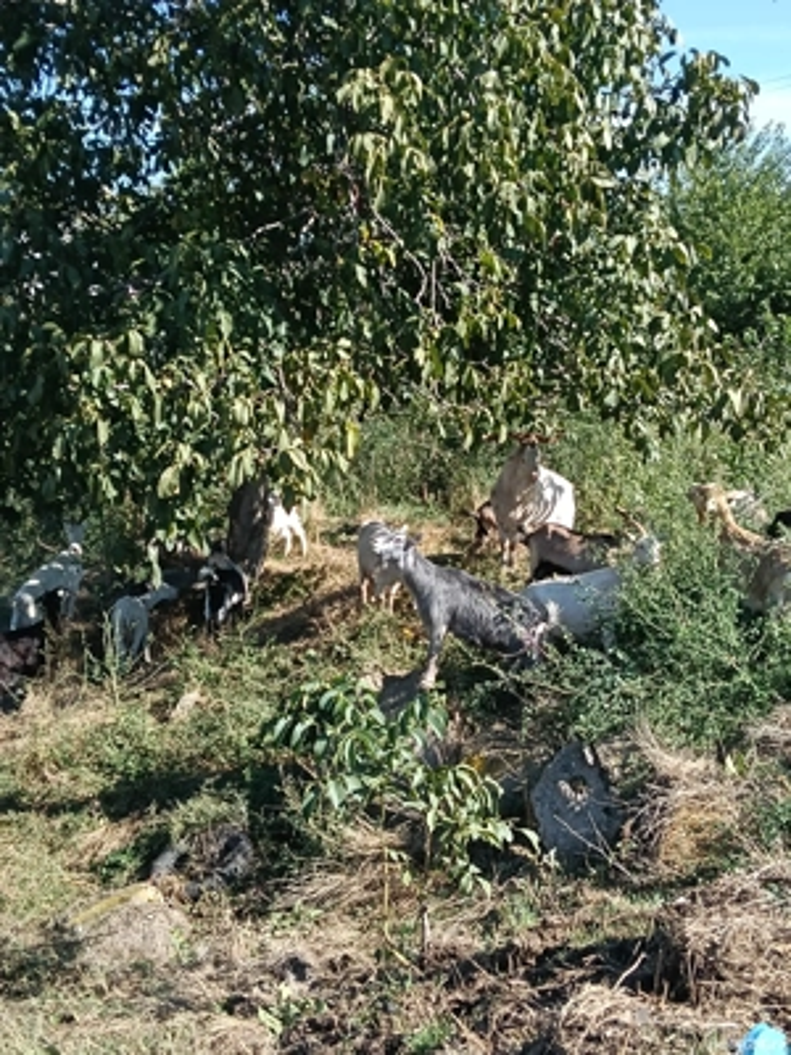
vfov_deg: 41.2
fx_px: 1402
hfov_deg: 31.5
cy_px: 528
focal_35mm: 46
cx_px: 396
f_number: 1.8
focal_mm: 3.98
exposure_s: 1/329
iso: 50
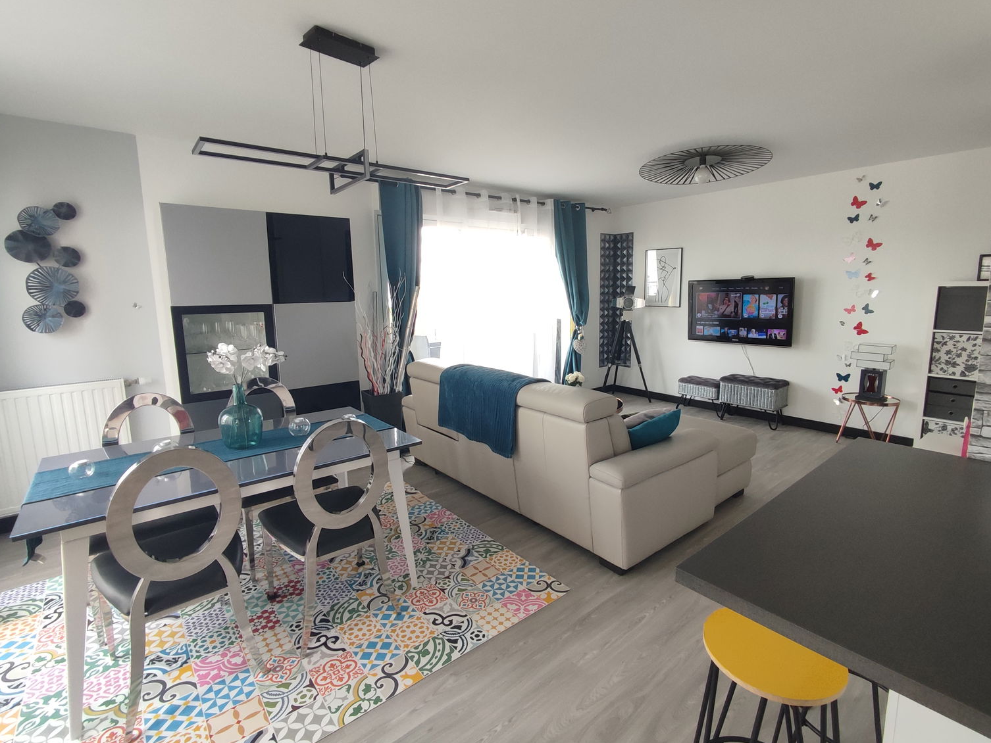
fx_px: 487
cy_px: 361
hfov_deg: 90.9
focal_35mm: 17
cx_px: 521
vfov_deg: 74.7
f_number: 2.2
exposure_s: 1/100
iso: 245
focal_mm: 1.65
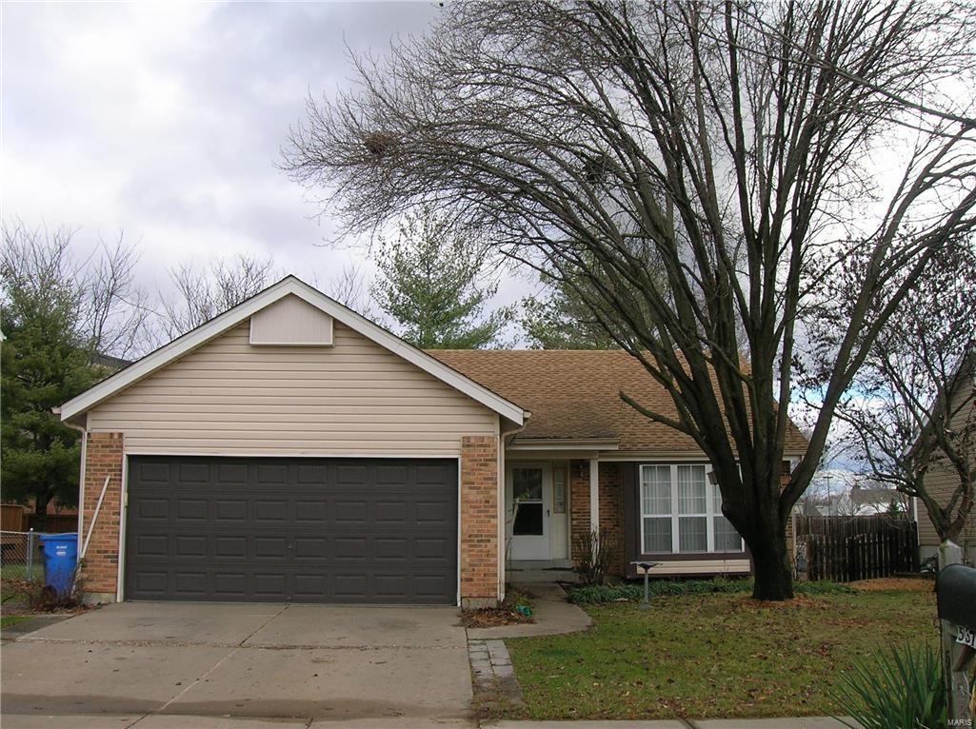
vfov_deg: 41.7
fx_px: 957
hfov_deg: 54.0
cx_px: 488
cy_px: 364
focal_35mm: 34
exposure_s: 1/148
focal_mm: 5.7
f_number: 4.9
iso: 50
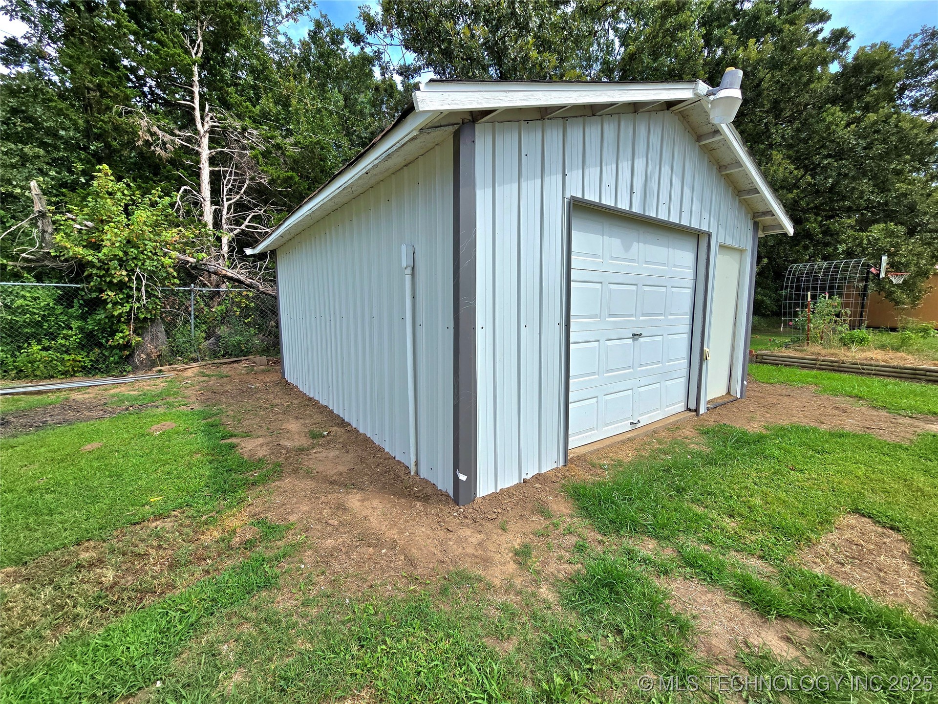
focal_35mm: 13
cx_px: 469
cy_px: 352
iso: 50
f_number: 2.2
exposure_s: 1/2000
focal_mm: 2.2
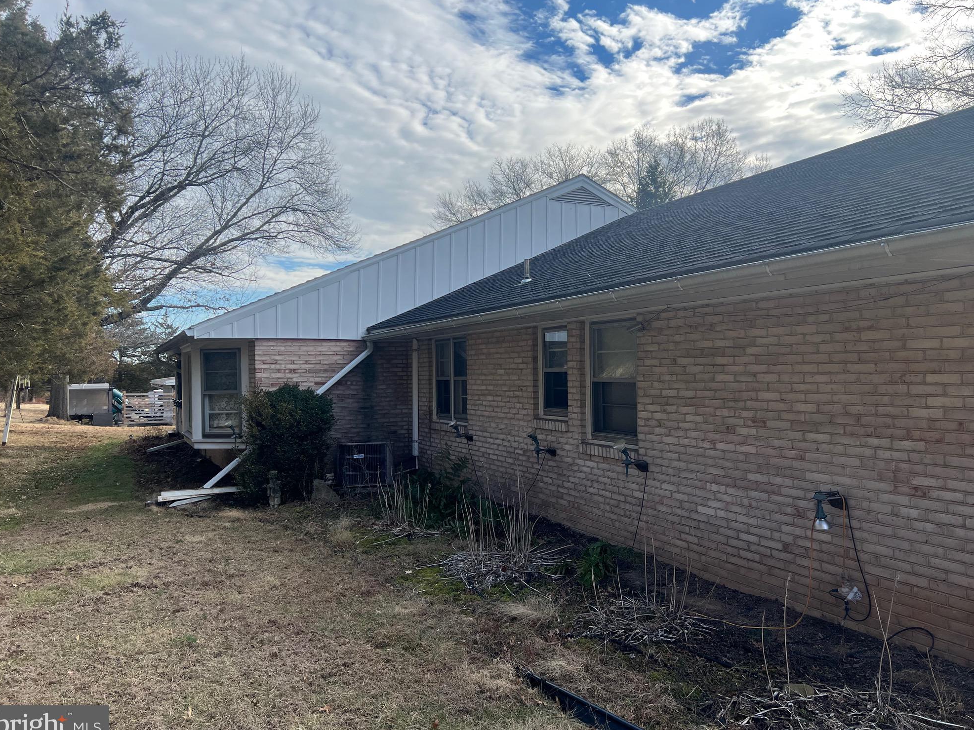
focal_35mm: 27
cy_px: 367
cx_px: 491
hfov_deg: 65.3
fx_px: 760
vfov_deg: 51.4
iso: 50
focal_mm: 5.7
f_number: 1.5
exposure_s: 1/2045
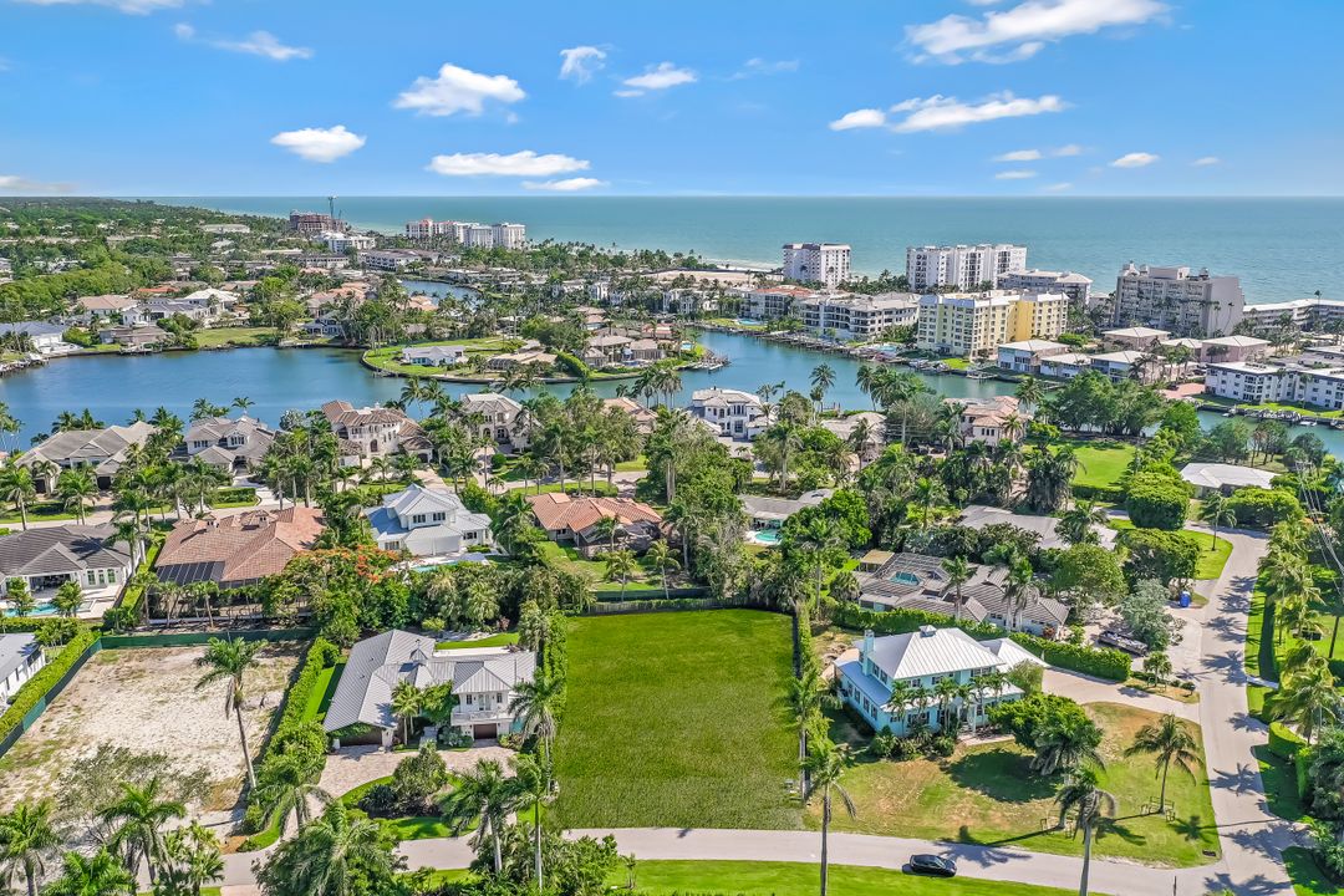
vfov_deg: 46.4
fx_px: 1045
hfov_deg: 65.5
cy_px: 448
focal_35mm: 28
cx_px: 672
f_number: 5.6
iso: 100
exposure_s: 1/200
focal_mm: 10.26
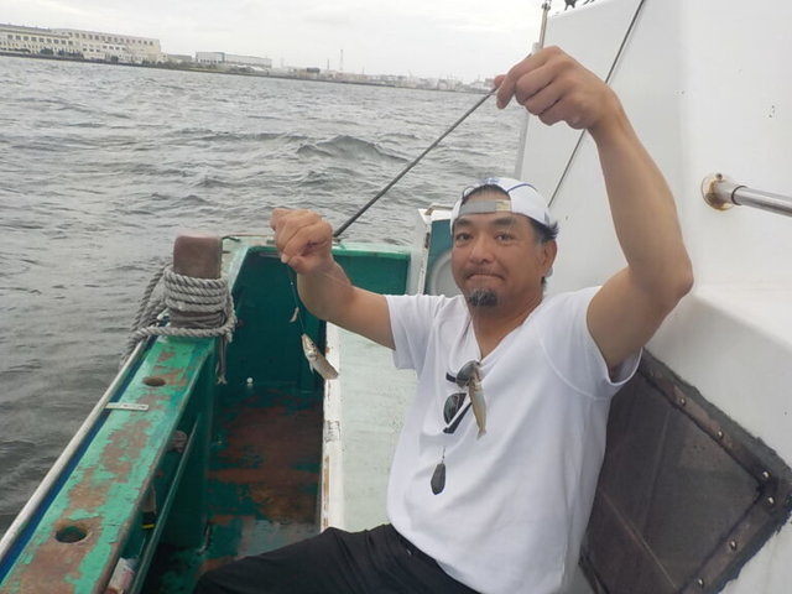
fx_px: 686
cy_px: 297
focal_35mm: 30
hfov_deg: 60.0
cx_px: 396
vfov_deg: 46.8
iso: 125
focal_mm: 4.1
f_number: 3.3
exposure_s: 1/320
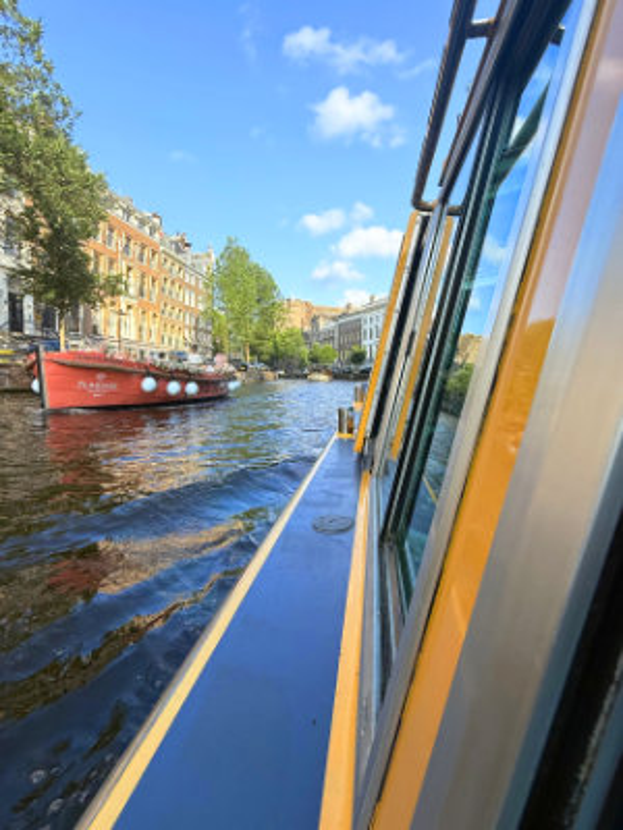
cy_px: 415
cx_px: 312
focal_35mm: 14
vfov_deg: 102.1
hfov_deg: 85.7
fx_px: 336
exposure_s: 1/779
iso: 50
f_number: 2.2
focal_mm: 2.2
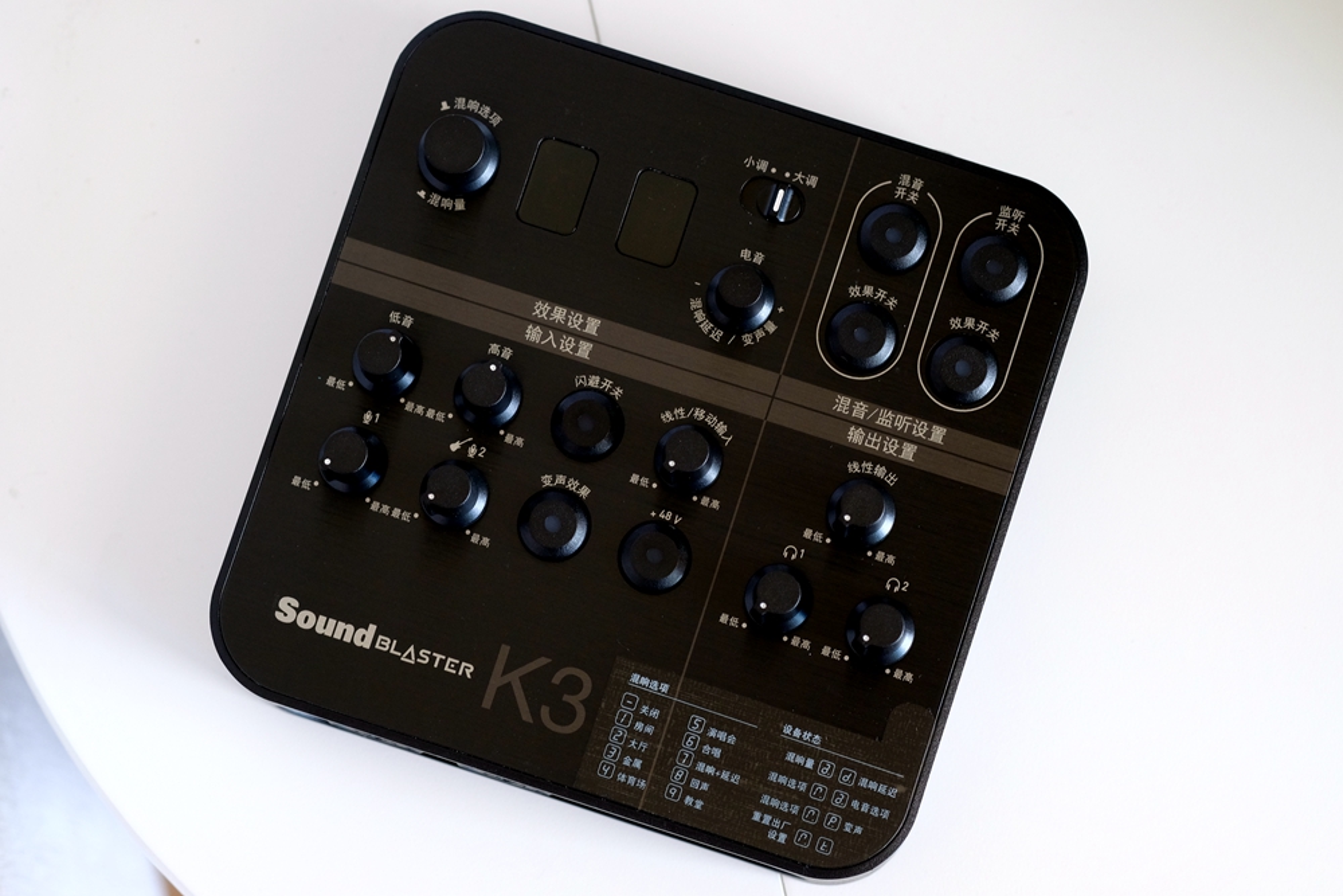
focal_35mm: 90
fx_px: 3358
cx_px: 672
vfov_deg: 15.2
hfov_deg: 22.6
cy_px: 448
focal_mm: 60
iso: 1000
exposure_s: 1/105
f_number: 4
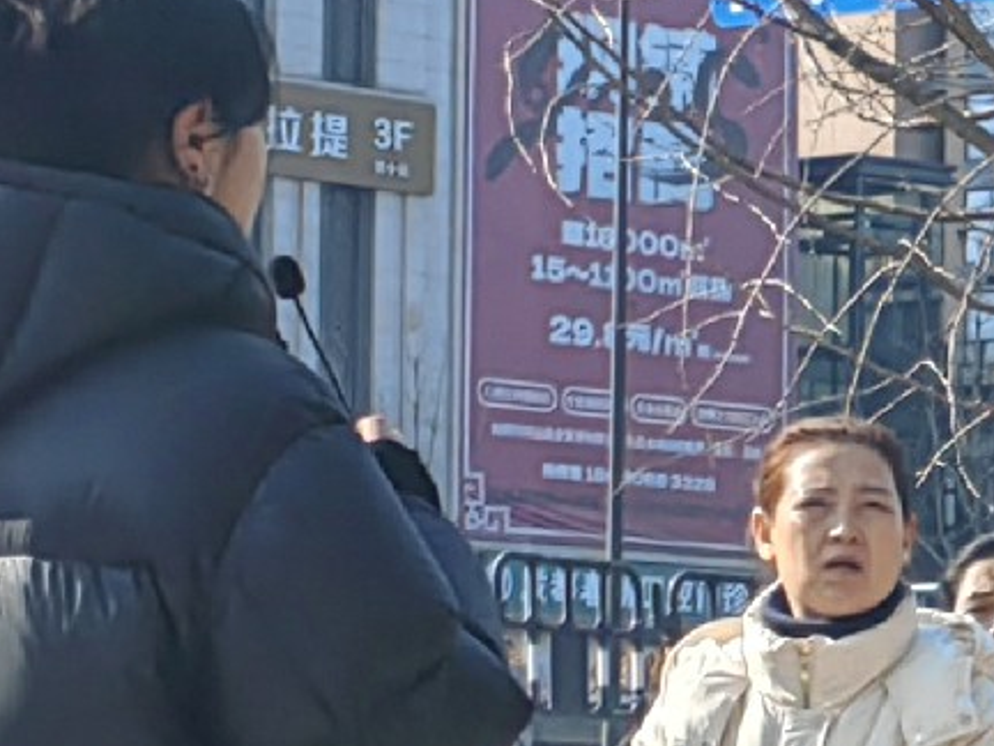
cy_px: 532
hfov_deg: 8.5
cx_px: 1942
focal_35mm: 222
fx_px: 6375
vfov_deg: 6.7
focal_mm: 5.54
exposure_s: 1/1828
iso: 50
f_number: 1.8
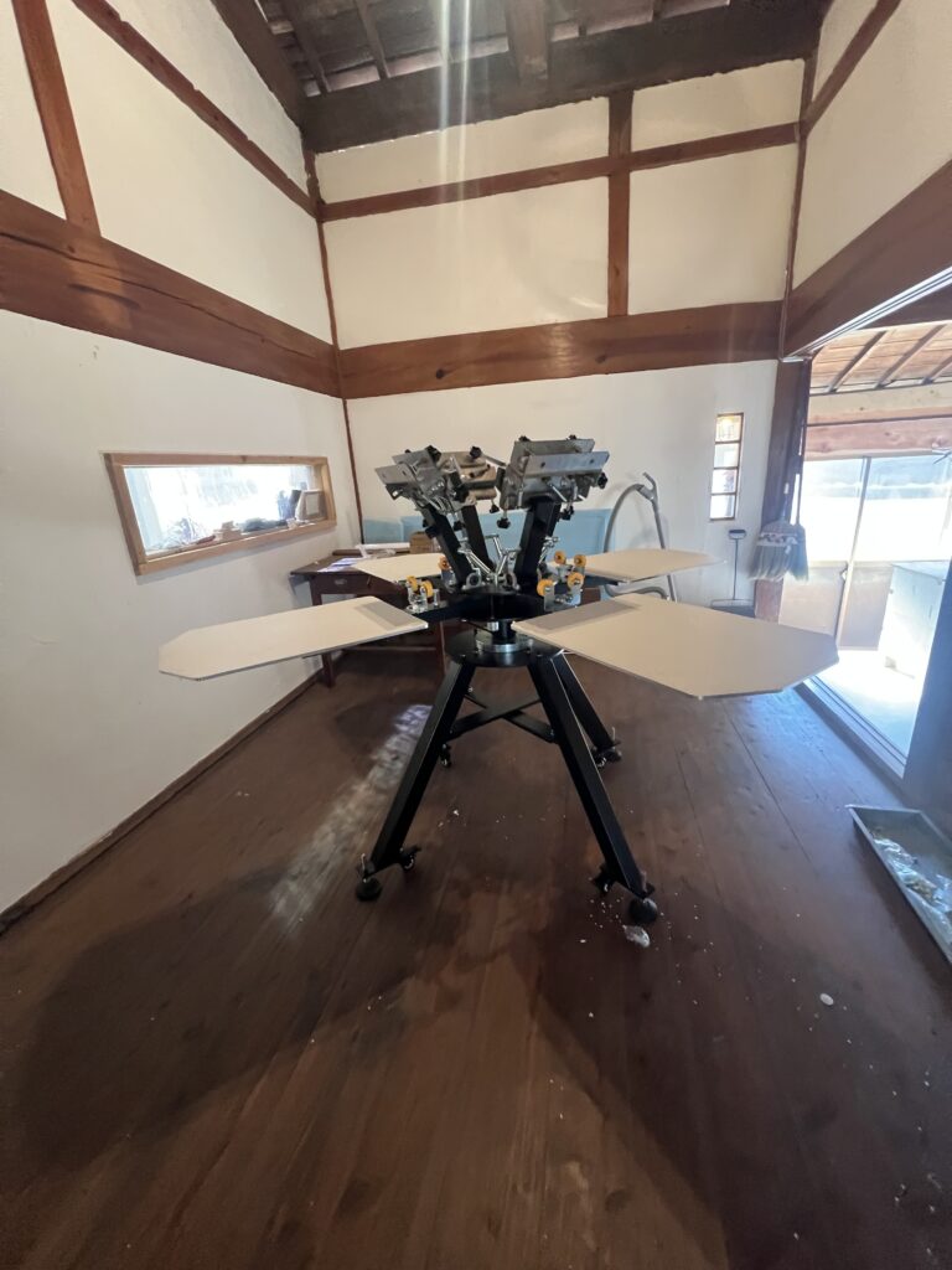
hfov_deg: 89.9
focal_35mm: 13
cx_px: 476
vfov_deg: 106.2
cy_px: 635
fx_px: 477
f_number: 1.8
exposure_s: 1/60
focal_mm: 1.57
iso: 640
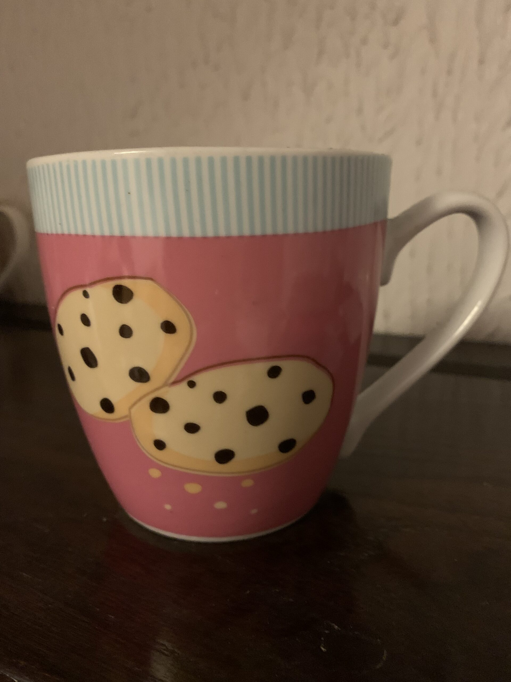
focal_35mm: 26
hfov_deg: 53.1
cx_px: 256
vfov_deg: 67.3
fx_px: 512
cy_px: 341
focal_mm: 4.25
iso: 640
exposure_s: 1/20
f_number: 1.8
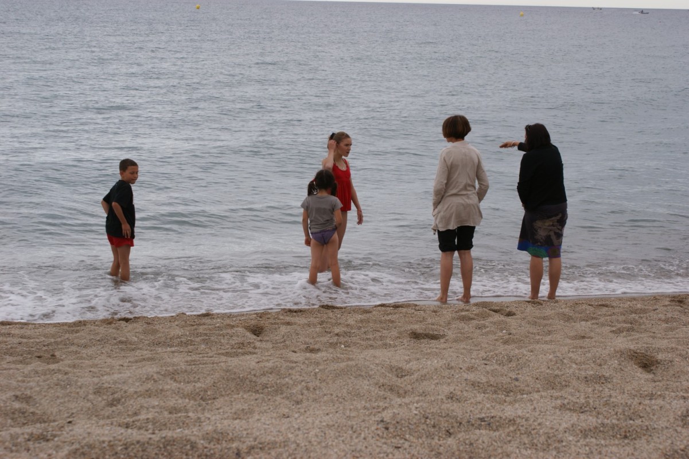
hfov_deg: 27.0
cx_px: 344
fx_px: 1435
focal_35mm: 75
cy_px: 230
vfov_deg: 18.2
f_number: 8
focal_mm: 50
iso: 100
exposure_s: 1/100
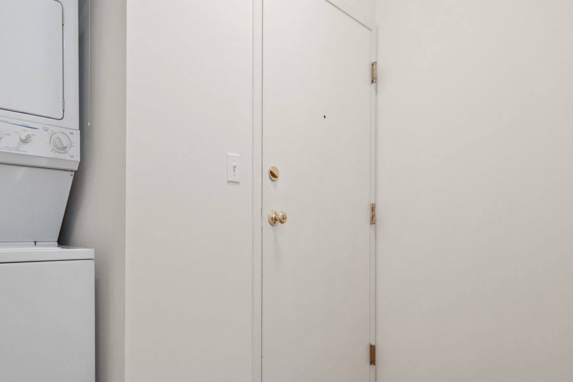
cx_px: 178
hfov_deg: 77.8
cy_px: 227
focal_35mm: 21
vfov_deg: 59.0
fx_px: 334
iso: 250
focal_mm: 10
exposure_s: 1/4
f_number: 7.1
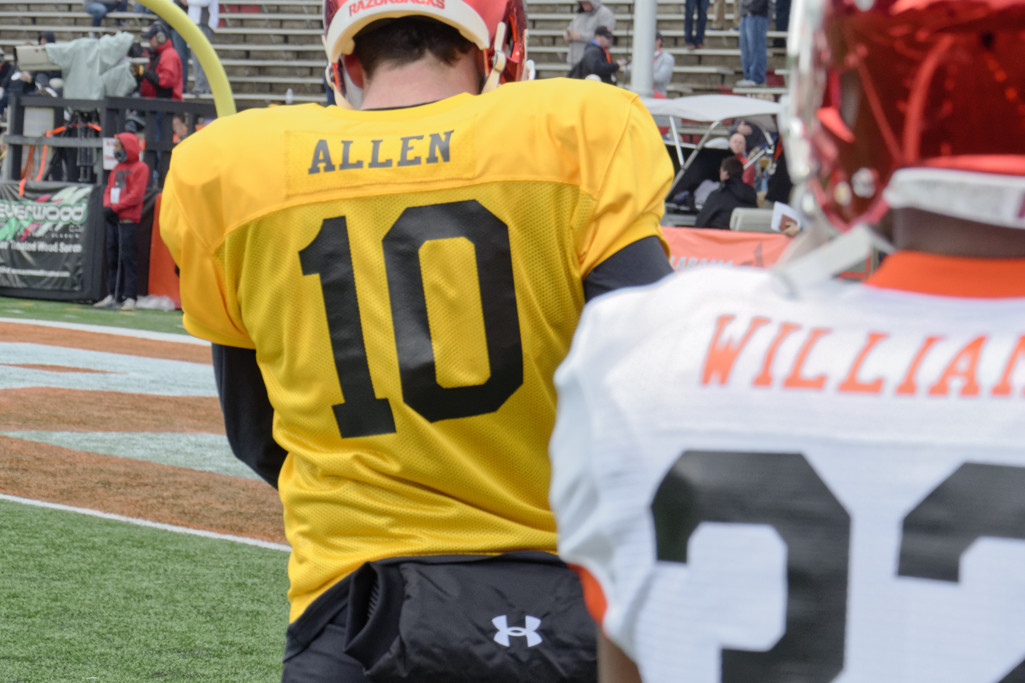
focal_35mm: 140
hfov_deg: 14.6
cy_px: 198
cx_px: 657
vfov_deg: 9.8
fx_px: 3986
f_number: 7.1
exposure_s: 1/640
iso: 1000
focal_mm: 62
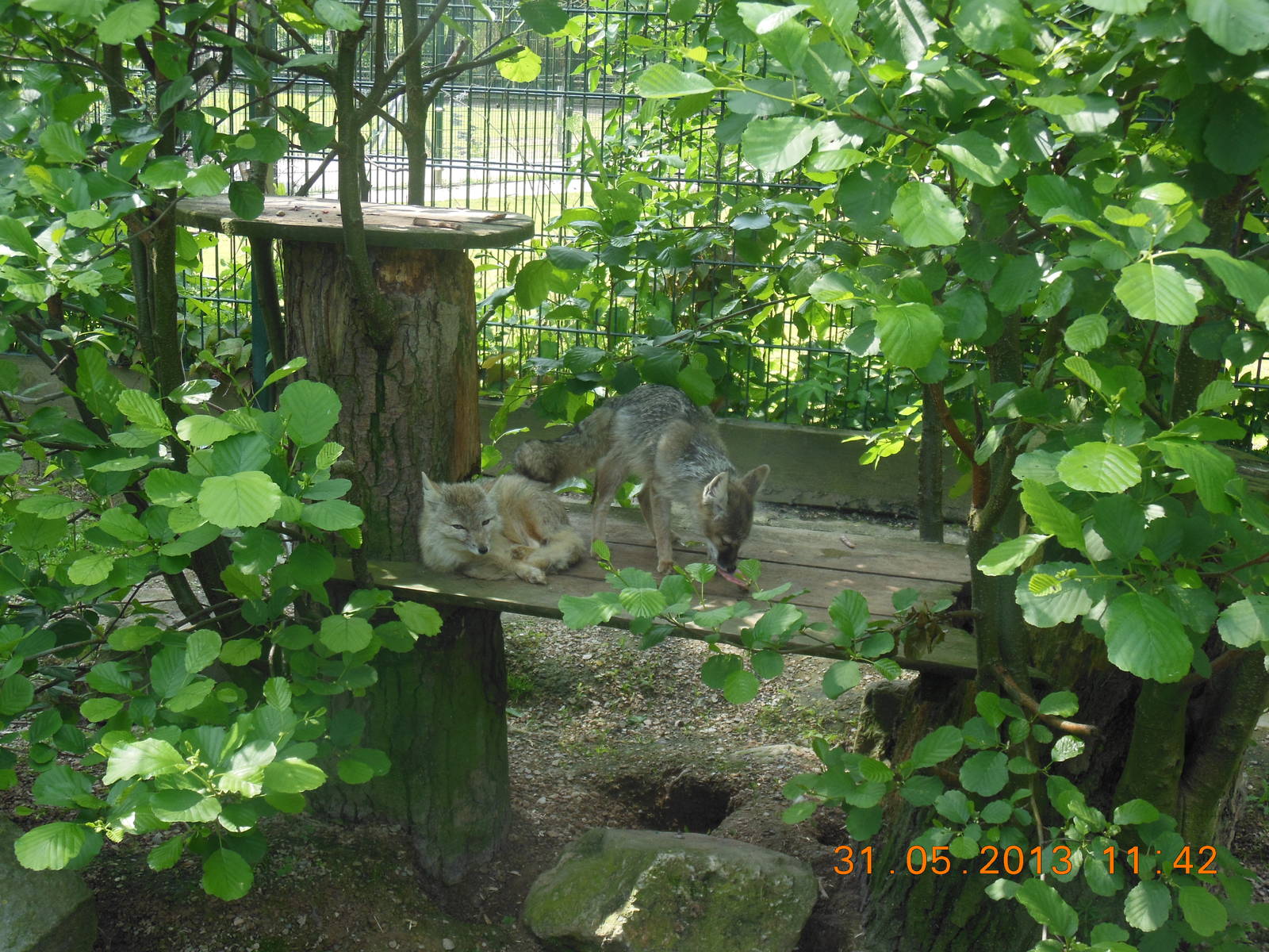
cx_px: 634
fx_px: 1833
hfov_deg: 38.2
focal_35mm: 50
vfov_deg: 29.1
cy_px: 476
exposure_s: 1/125
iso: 125
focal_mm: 8.9
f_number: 4
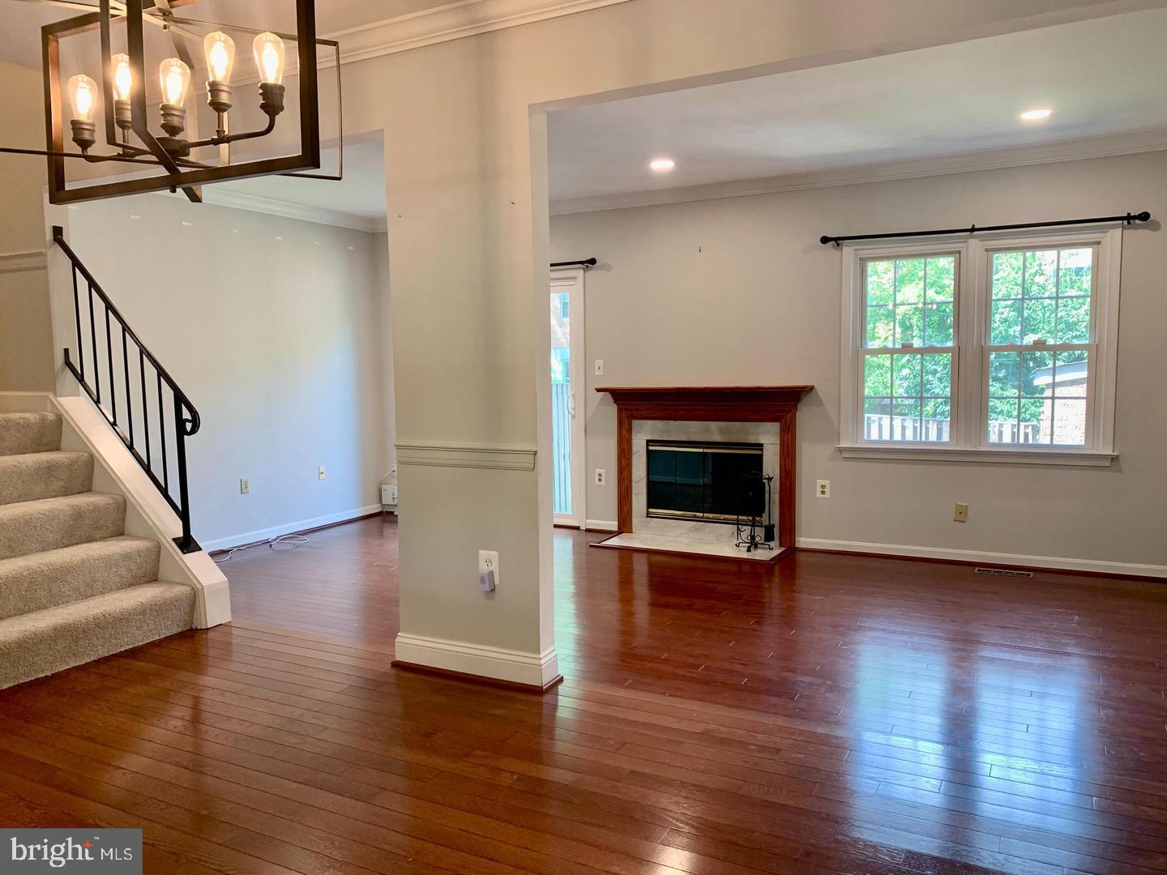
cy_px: 438
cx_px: 584
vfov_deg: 53.1
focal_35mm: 26
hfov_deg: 67.3
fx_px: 877
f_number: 1.8
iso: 64
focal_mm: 4.25
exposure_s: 1/60
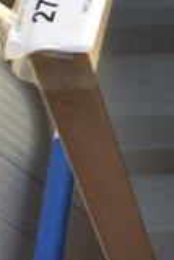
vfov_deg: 11.7
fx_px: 1237
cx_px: 439
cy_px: -79
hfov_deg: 7.4
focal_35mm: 171
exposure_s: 1/125
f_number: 5
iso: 100
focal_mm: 20
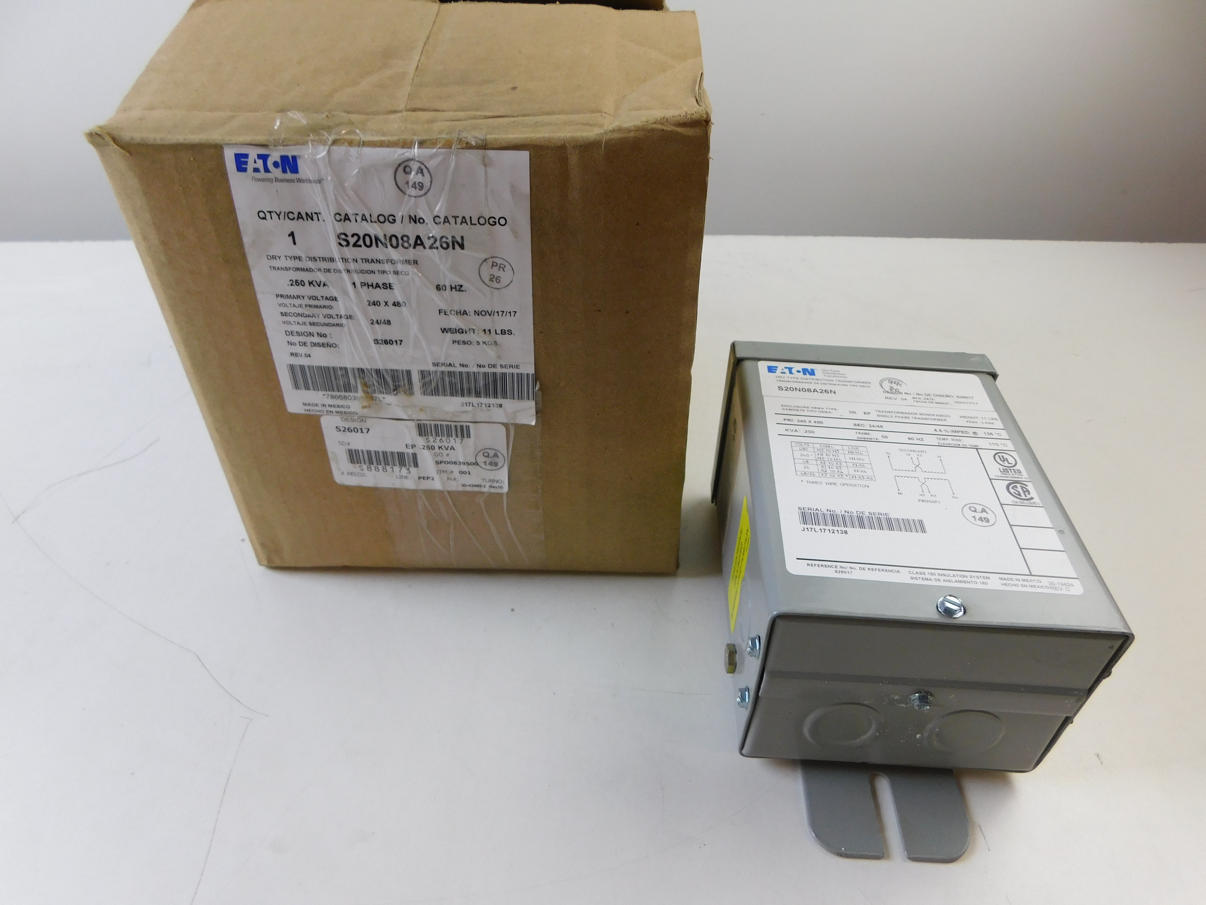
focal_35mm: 23
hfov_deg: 73.9
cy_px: 452
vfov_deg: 58.9
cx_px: 603
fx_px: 801
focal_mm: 4
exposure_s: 1/30
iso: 160
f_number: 3
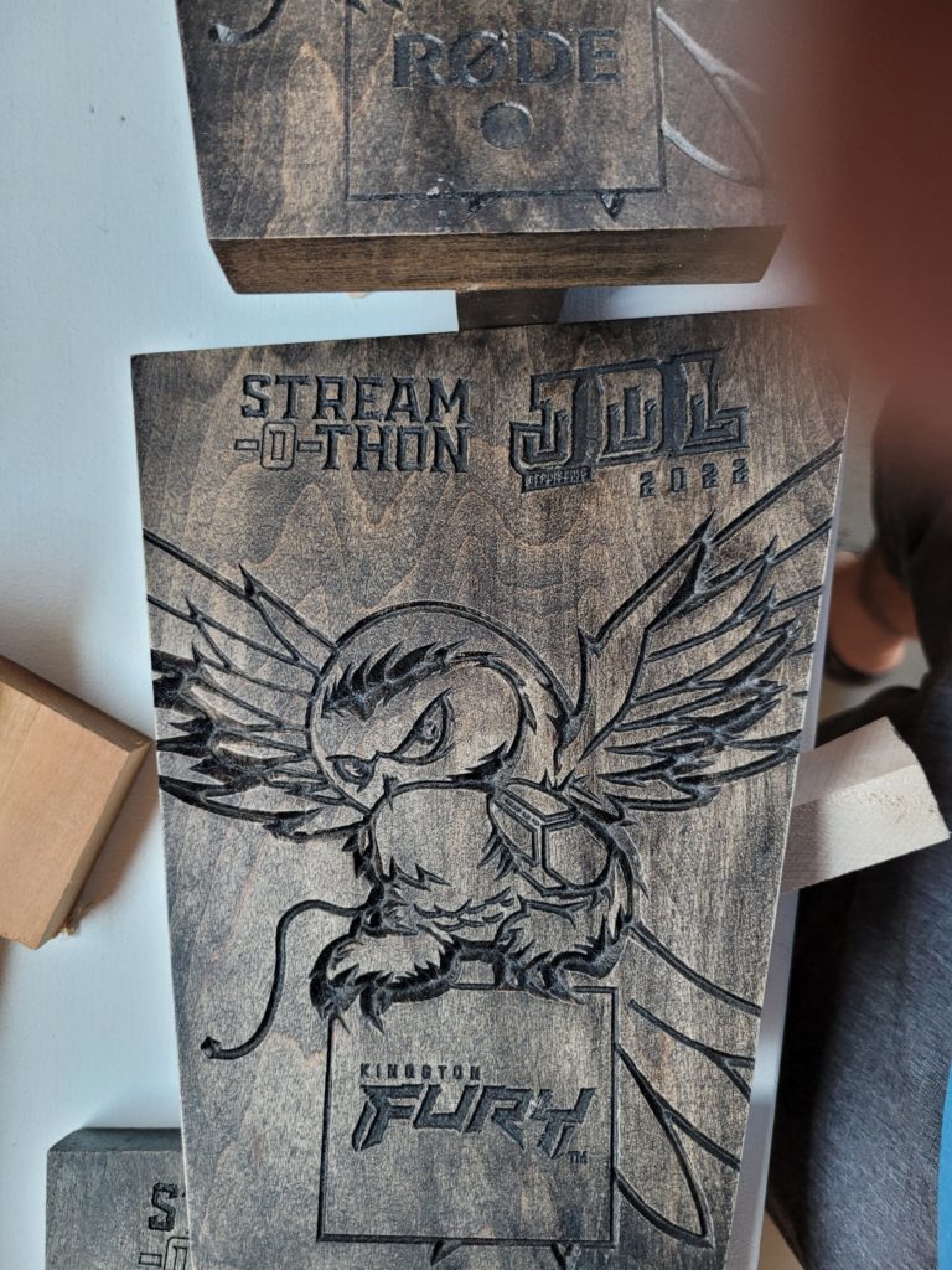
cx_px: 476
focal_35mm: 26
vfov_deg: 67.3
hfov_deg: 53.1
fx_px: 953
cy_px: 635
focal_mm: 5.4
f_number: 1.8
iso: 200
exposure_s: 1/50
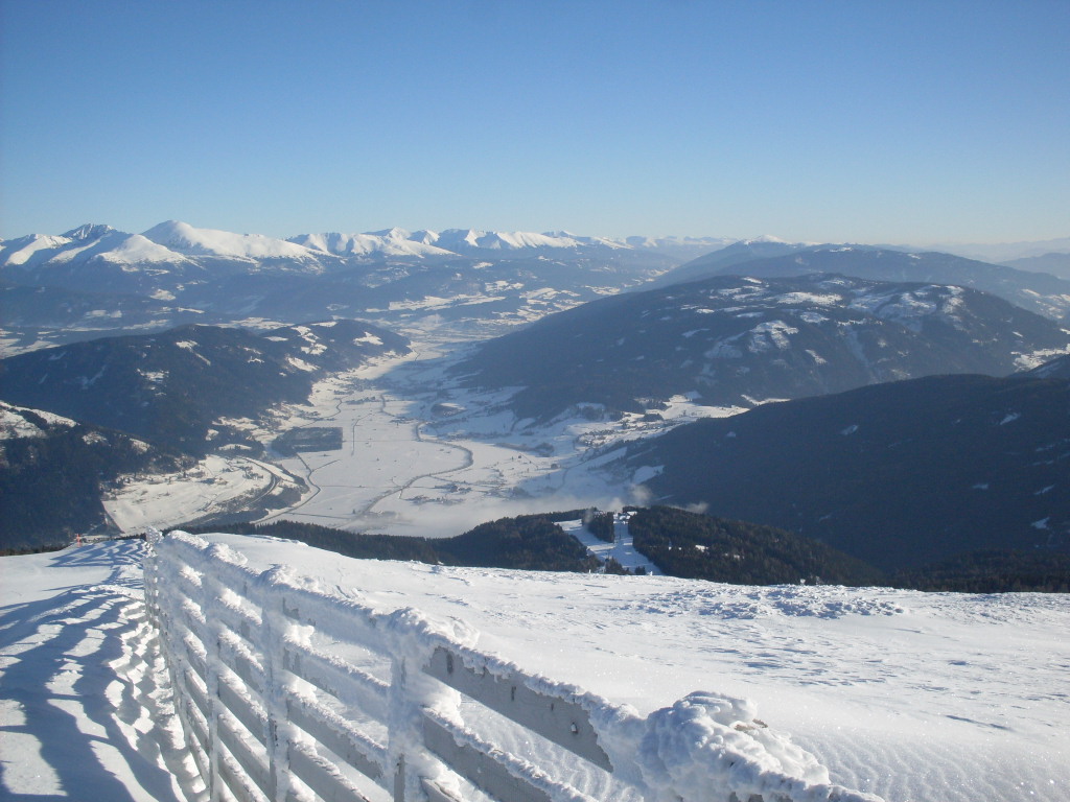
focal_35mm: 38
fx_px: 1175
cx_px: 535
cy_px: 401
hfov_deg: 49.0
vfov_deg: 37.7
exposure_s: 1/350
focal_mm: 6.3
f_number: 8.4
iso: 80
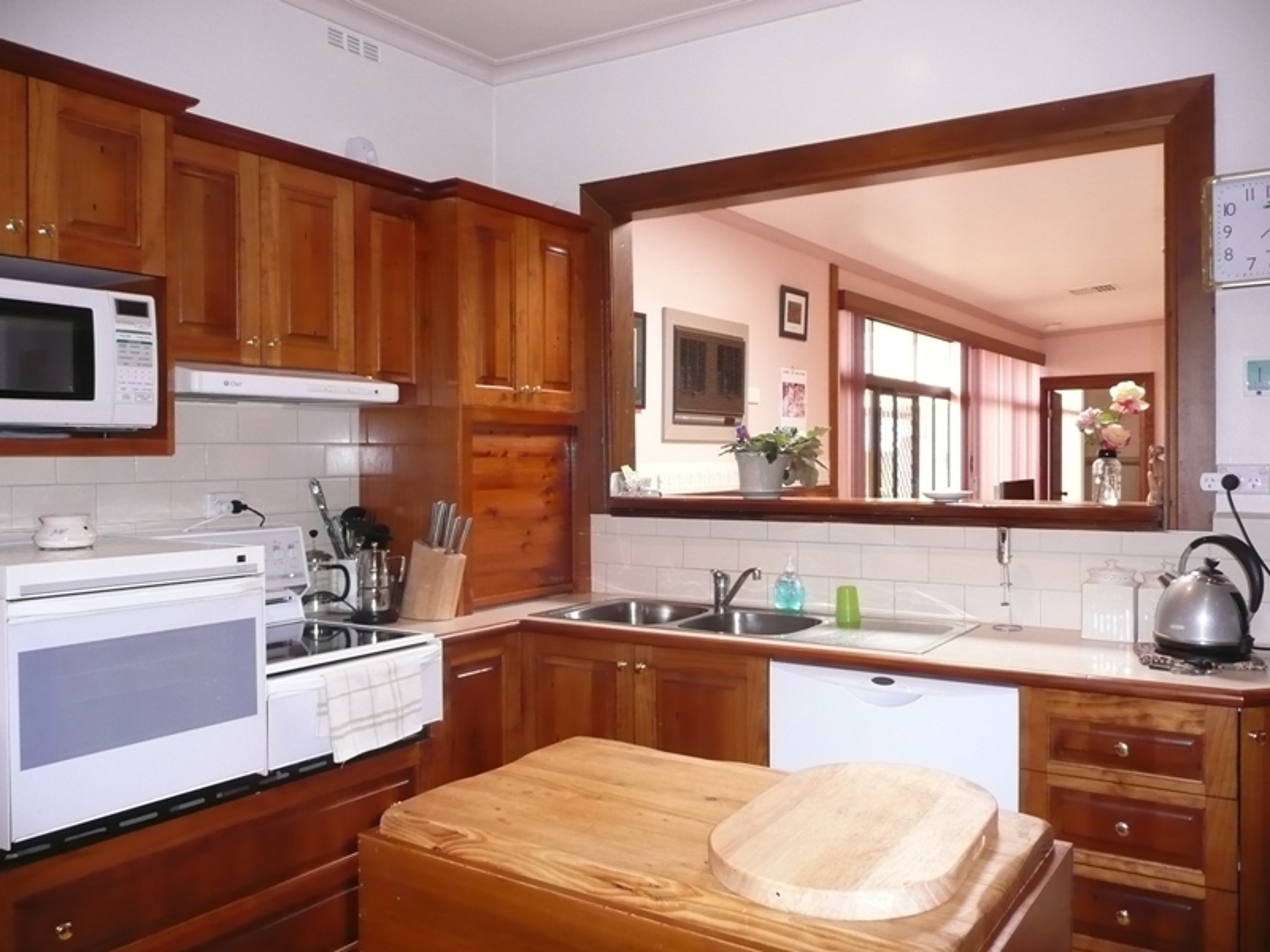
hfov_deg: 63.4
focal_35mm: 28
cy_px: 476
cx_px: 635
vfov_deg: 49.7
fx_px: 1027
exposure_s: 1/30
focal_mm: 4.6
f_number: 3.3
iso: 320
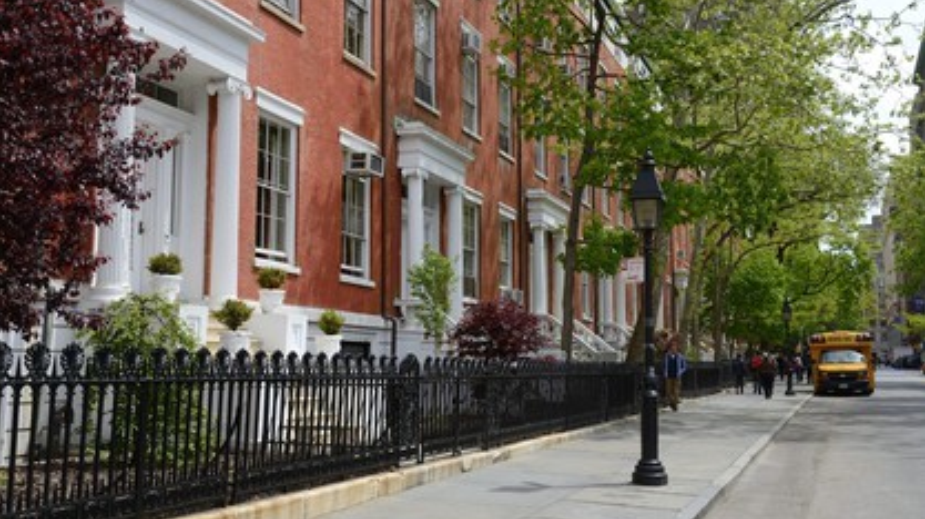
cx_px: 464
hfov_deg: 52.8
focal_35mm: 38
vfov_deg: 31.1
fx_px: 932
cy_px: 264
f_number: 11
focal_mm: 36
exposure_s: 1/320
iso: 400
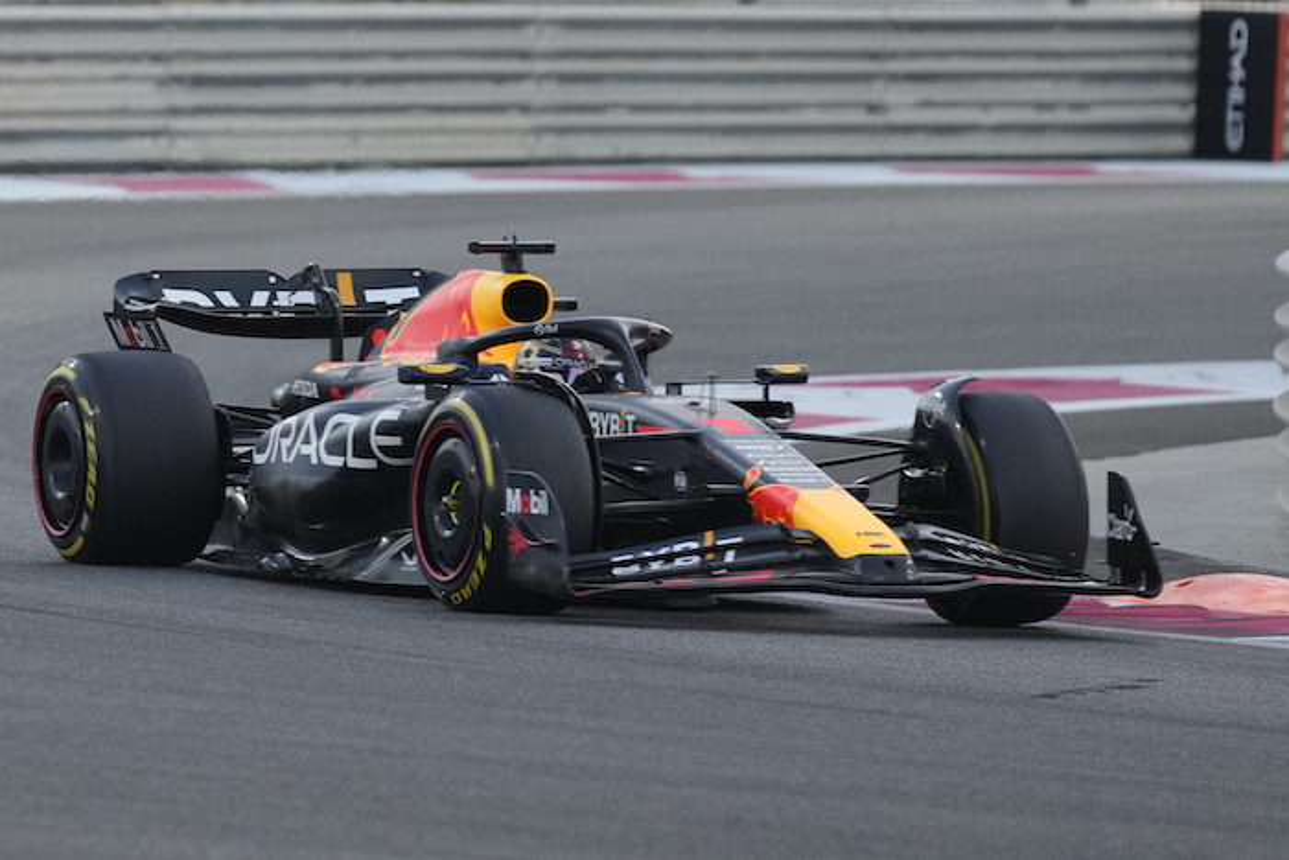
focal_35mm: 200
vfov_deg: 6.9
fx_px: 7162
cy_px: 430
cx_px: 644
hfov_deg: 10.3
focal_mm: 200
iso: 800
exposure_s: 1/1250
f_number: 2.8
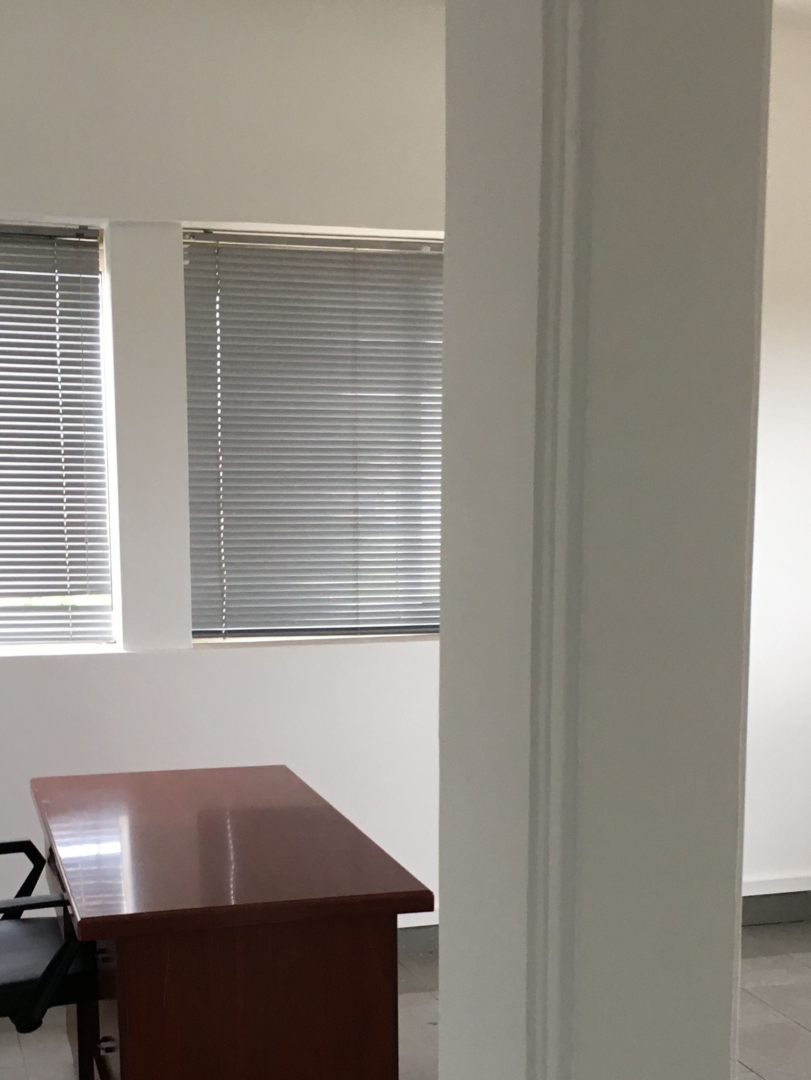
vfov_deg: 35.7
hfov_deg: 27.5
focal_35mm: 53
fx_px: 1655
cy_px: 753
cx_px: 397
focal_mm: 4.15
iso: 50
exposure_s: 1/33
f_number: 2.2
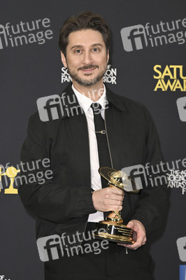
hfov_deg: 14.5
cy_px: 140
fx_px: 730
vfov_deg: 21.7
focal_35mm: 94
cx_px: 93
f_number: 5.6
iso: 2000
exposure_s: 1/320
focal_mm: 94
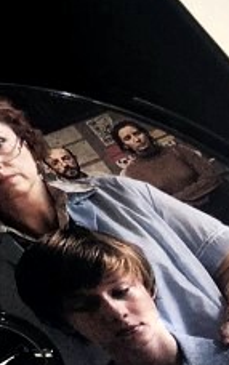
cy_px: 469
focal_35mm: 194
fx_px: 1932
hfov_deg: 6.3
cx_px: -439
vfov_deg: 10.6
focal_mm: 4.15
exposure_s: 1/35
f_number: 2.2
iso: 25
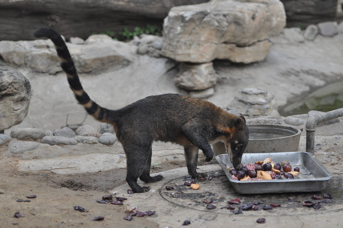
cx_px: 172
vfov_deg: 8.9
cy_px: 114
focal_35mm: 153
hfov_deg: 13.4
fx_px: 1456
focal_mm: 102
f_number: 4.5
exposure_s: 1/250
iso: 450
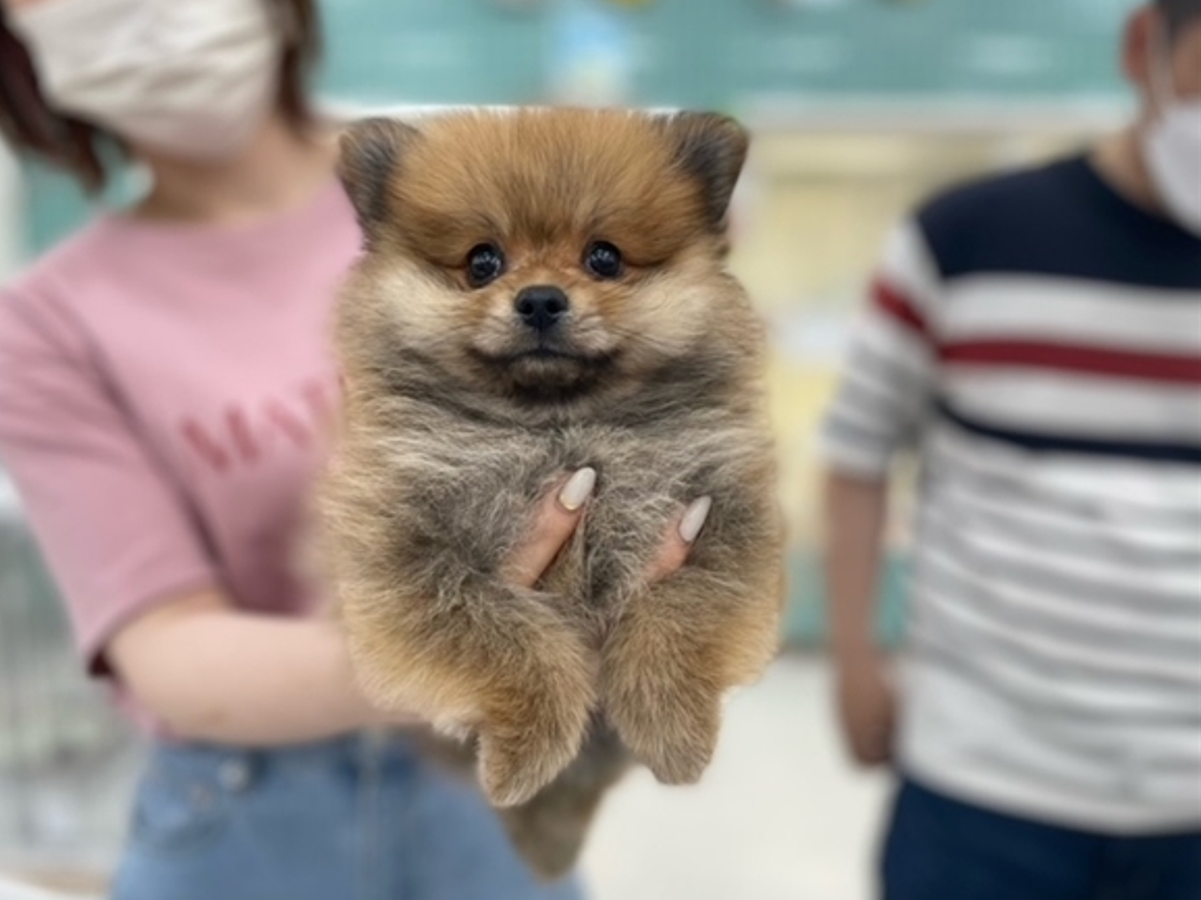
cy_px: 457
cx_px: 580
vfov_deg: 51.3
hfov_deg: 65.3
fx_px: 936
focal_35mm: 27
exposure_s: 1/120
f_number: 1.6
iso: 100
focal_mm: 4.2
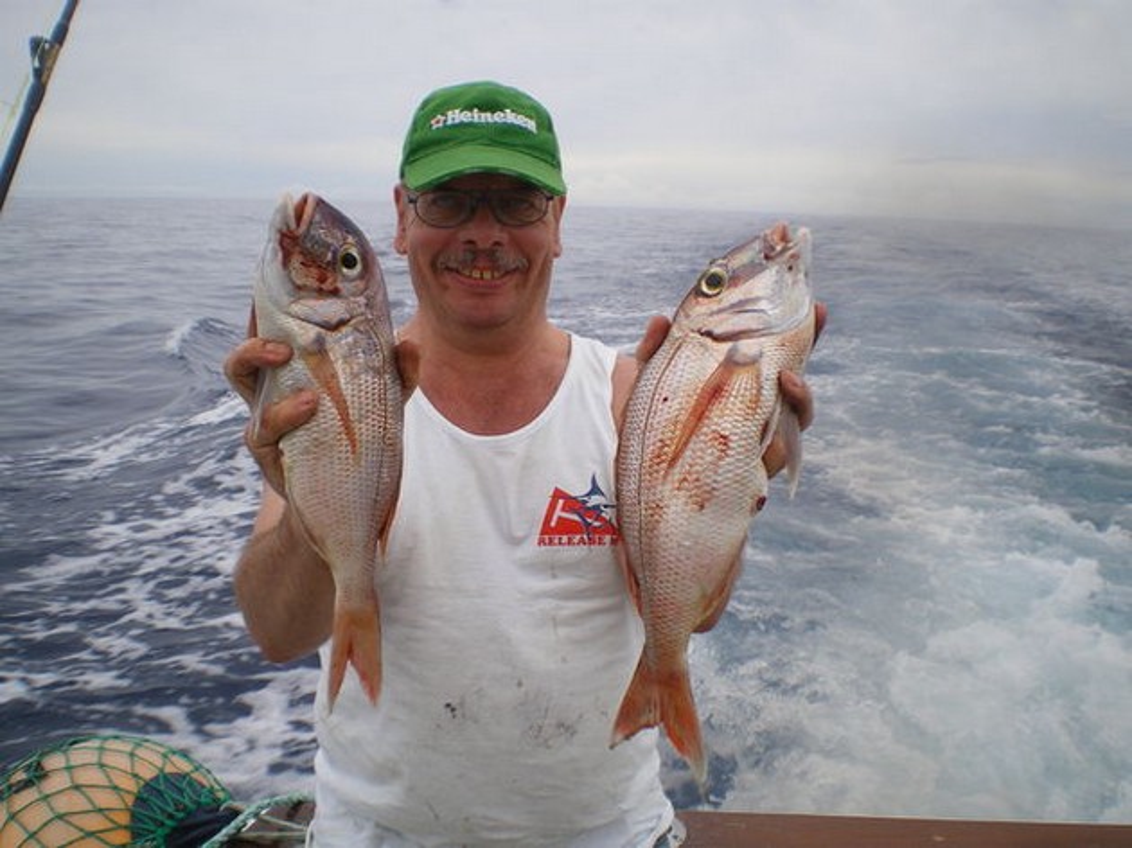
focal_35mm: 36
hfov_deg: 51.4
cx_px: 566
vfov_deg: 39.6
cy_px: 424
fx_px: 1177
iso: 50
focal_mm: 6.3
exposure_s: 1/160
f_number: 4.6
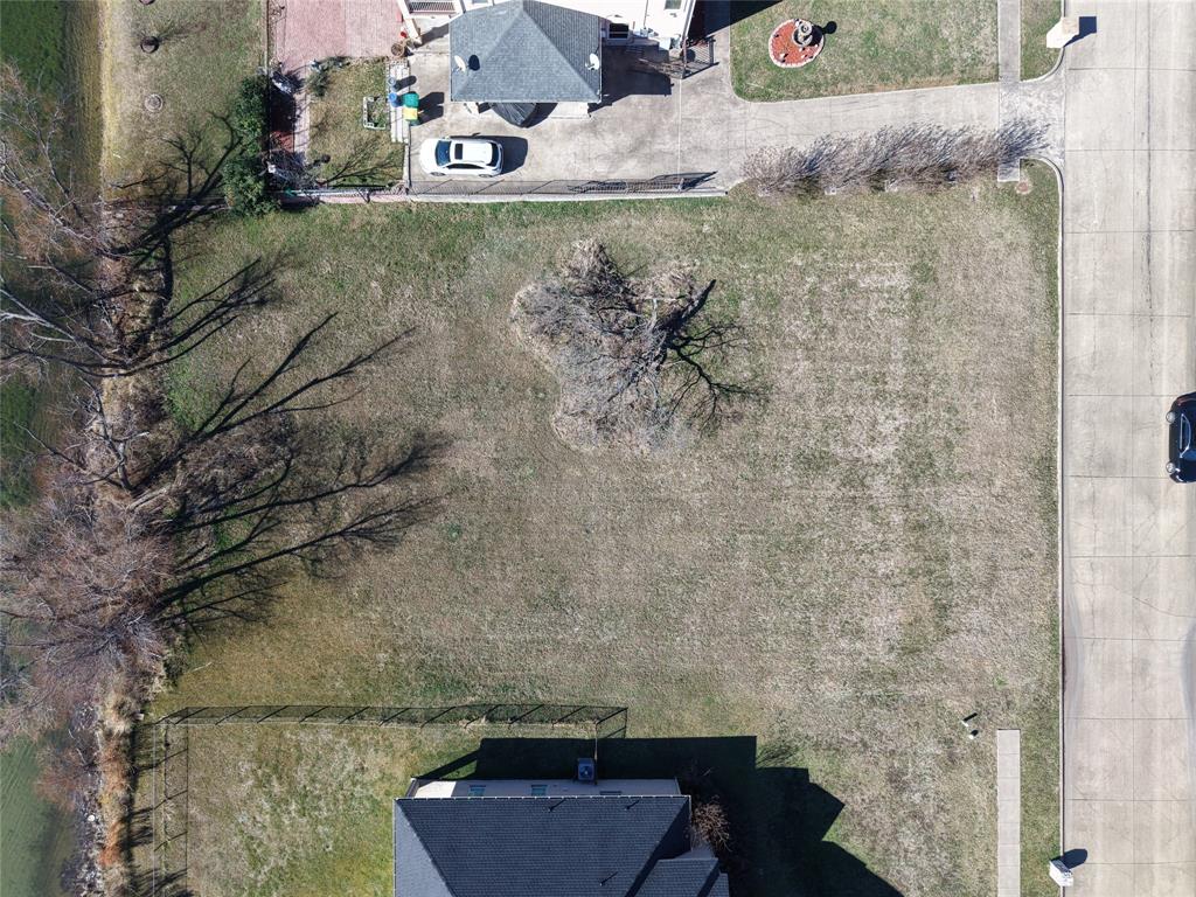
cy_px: 448
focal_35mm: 24
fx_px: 829
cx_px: 598
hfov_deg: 71.6
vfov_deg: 56.8
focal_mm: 8.67
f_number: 1.8
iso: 120
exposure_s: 1/1600
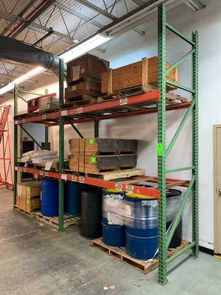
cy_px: 148
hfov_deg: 53.1
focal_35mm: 26
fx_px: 221
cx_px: 110
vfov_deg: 67.3
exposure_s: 1/60
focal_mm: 4.25
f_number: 1.8
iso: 200
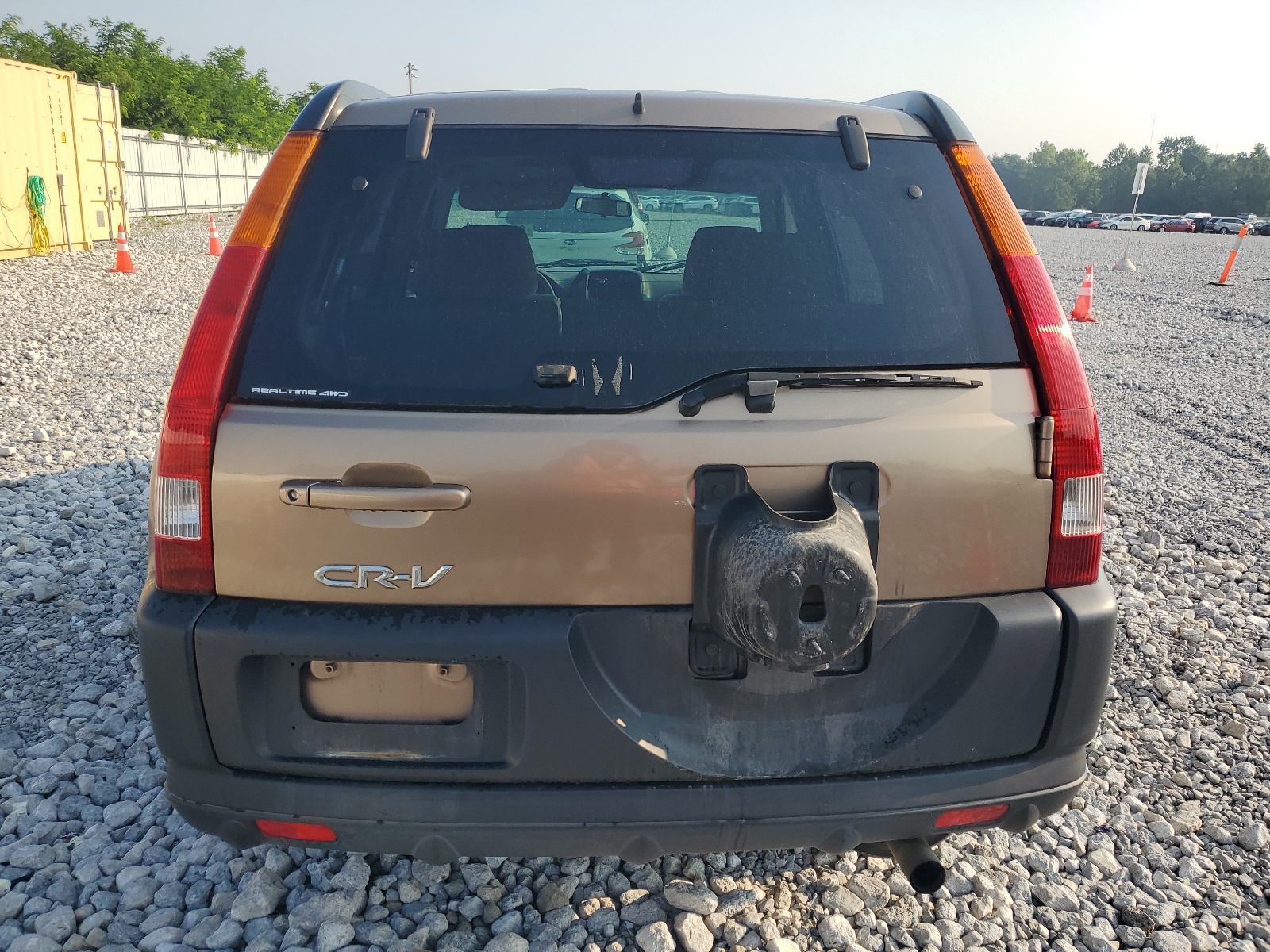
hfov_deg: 67.3
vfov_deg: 53.1
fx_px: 954
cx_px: 635
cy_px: 476
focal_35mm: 26
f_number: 1.5
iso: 50
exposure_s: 1/1667
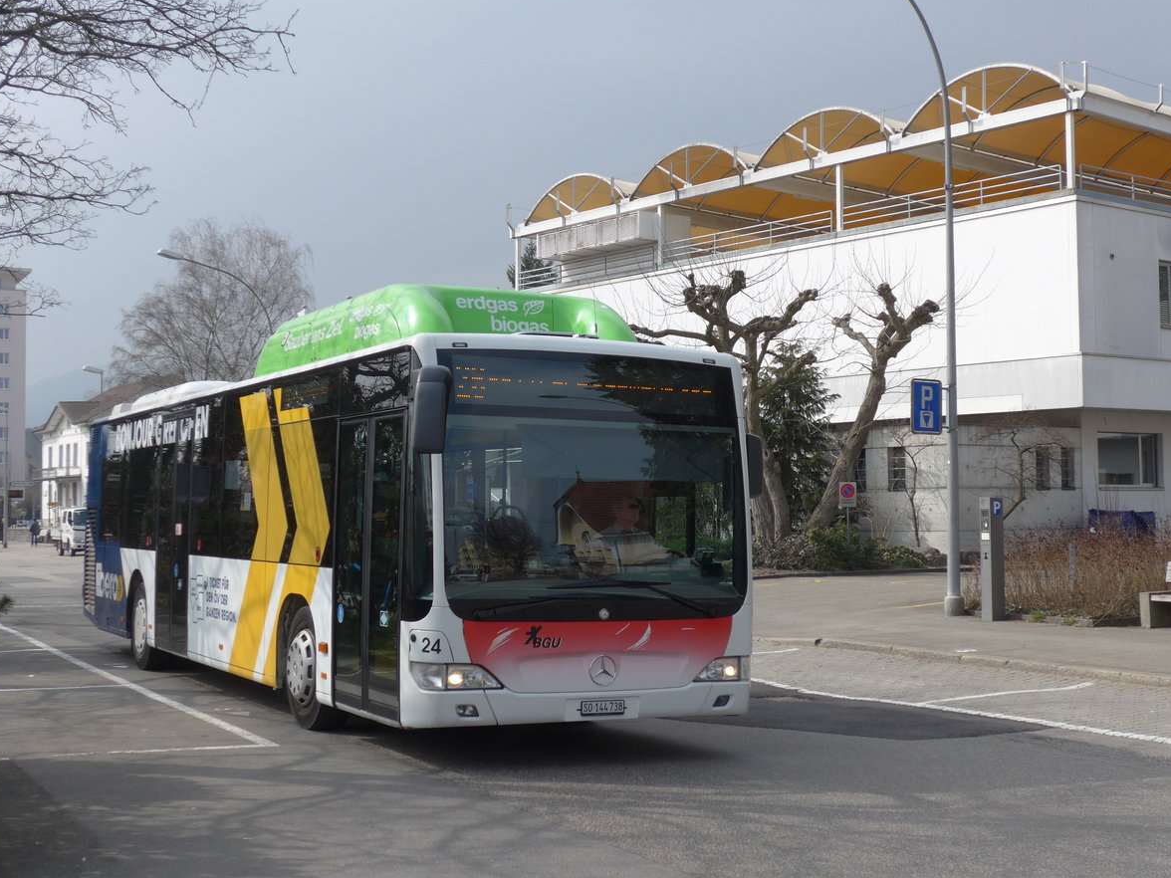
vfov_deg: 28.6
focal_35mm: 51
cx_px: 584
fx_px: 1725
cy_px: 435
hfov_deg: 37.5
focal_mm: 10.7
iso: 80
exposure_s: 1/1000
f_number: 3.3
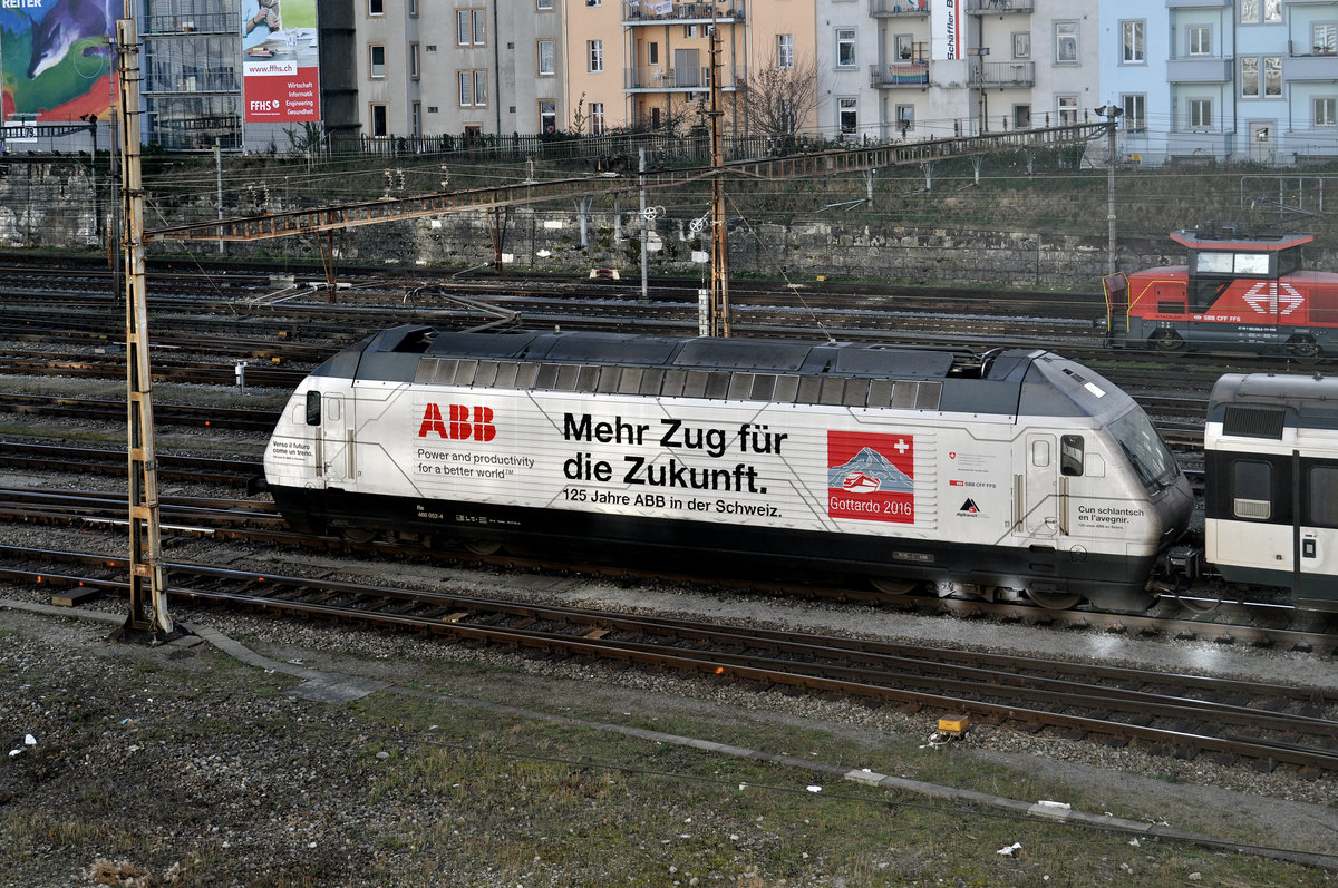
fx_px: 2005
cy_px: 444
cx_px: 669
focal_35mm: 54
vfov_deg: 25.0
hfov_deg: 36.9
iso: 200
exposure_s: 1/1000
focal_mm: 36
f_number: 3.5
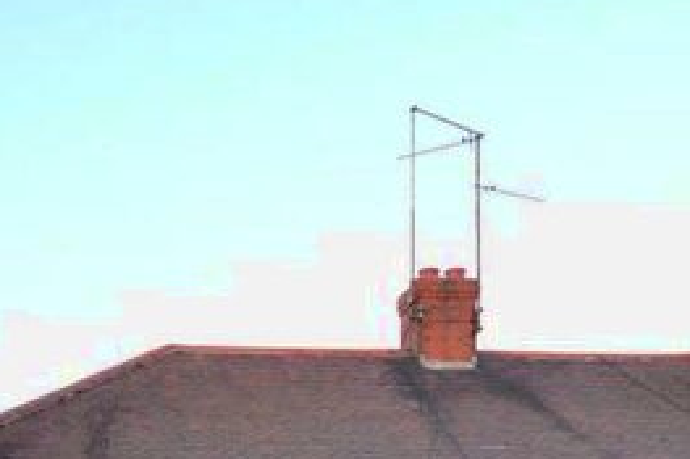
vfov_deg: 28.1
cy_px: 582
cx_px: 202
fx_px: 766
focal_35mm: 40
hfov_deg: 47.3
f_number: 5.6
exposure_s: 1/60
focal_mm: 10
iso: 1000
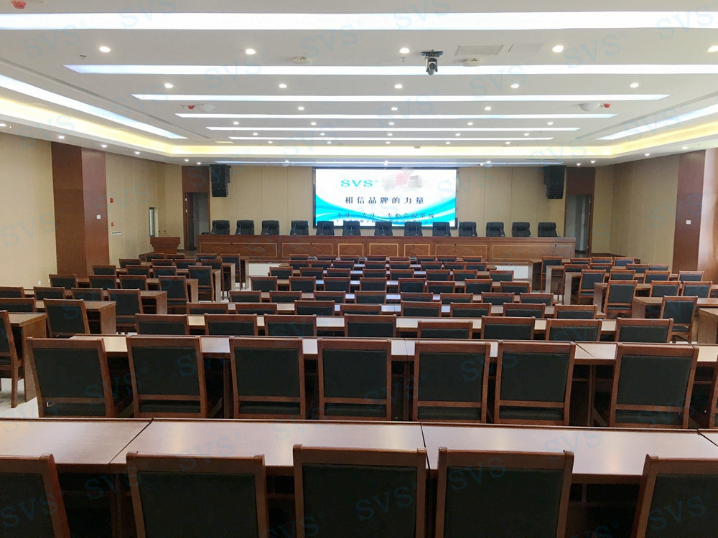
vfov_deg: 48.2
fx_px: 602
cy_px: 269
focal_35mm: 29
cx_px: 359
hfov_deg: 61.7
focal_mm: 4.15
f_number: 2.2
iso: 50
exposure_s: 1/33
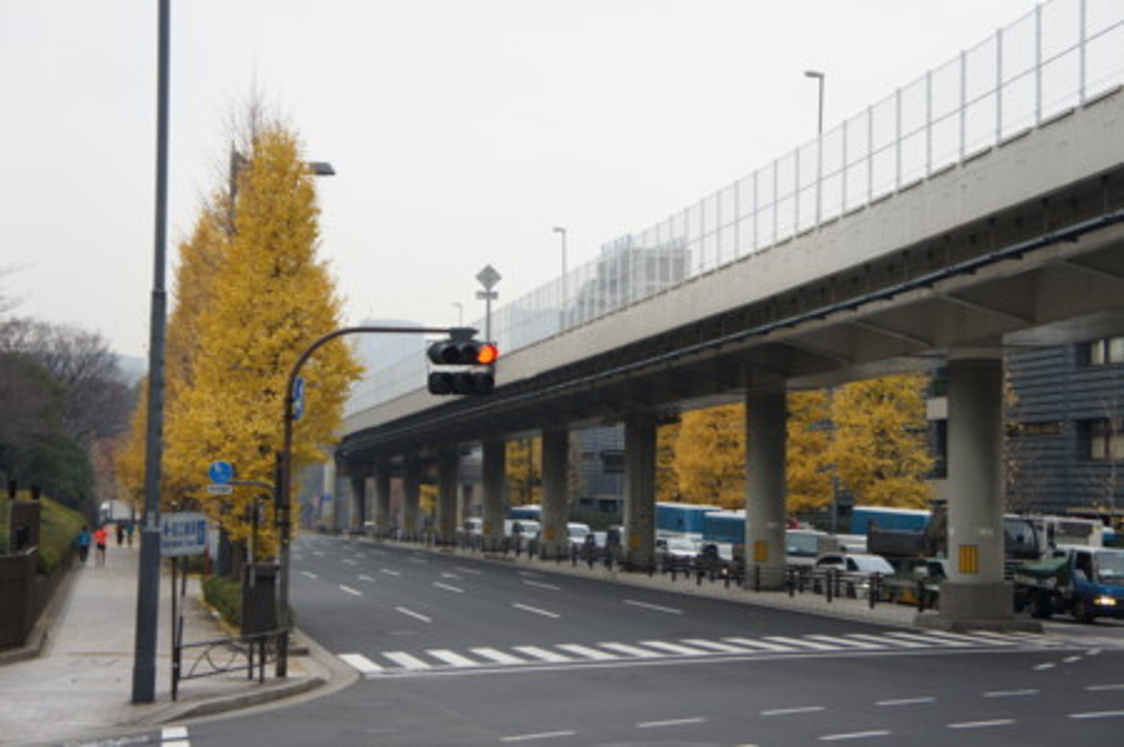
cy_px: 374
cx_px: 562
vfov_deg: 21.0
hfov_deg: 31.2
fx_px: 2012
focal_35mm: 64
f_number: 5
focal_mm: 43
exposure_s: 1/80
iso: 200
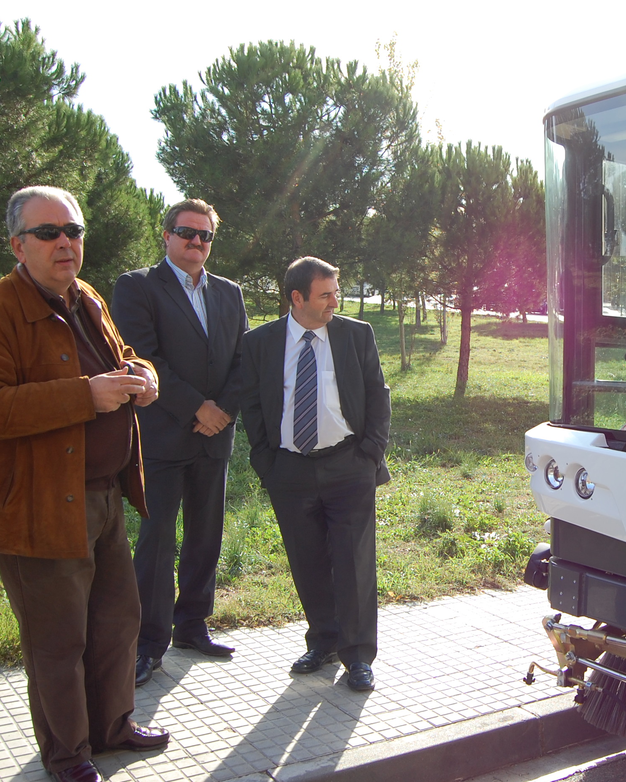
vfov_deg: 44.8
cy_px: 383
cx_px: 497
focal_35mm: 41
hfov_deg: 35.4
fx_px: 950
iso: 200
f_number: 7.1
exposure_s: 1/200
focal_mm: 18
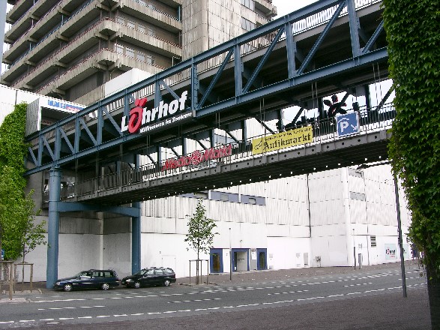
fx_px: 445
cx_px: 220
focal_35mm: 35
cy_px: 165
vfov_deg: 40.7
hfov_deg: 52.6
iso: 50
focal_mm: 8.9
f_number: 6.3
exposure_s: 1/87.3
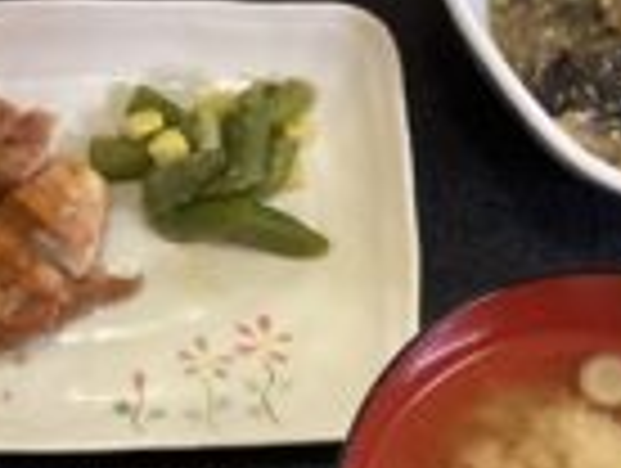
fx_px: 1510
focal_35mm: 84
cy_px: 263
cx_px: 92
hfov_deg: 22.8
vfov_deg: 17.6
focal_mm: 3.3
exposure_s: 1/60
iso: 320
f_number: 2.4
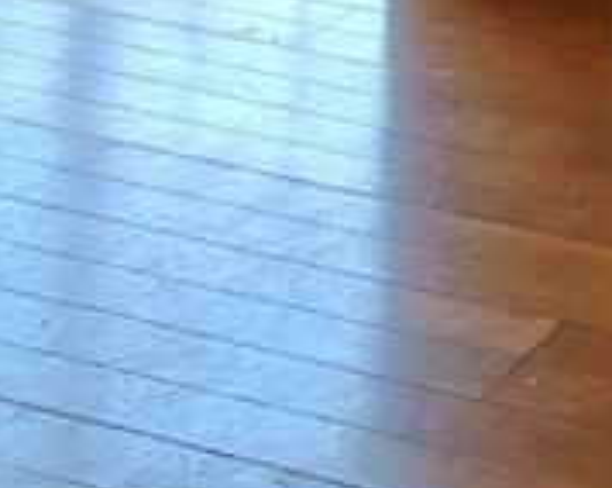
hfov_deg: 15.6
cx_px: 1307
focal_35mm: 90
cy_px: -643
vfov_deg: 13.2
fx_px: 1628
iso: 449
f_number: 2.2
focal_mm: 2.13
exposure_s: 1/60
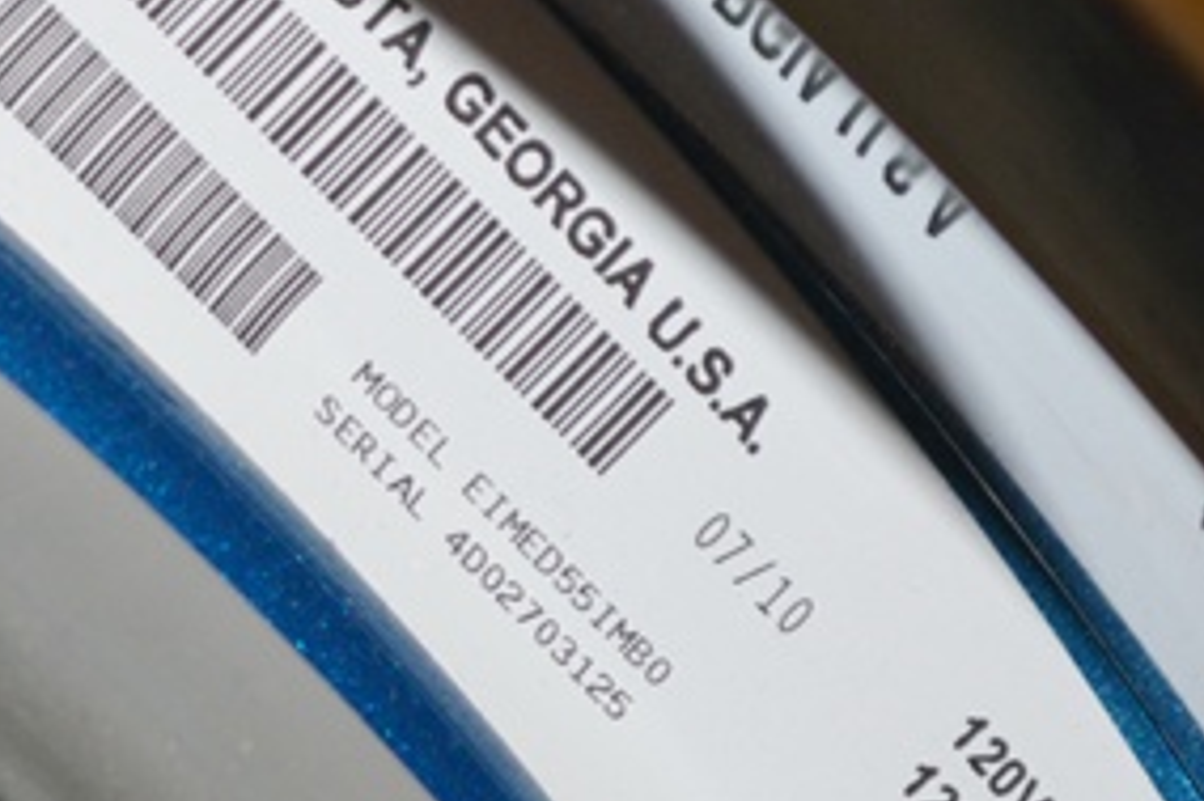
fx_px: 7621
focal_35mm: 228
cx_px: -42
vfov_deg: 6.0
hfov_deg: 9.0
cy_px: 174
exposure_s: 1/60
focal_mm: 48
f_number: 5.3
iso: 640
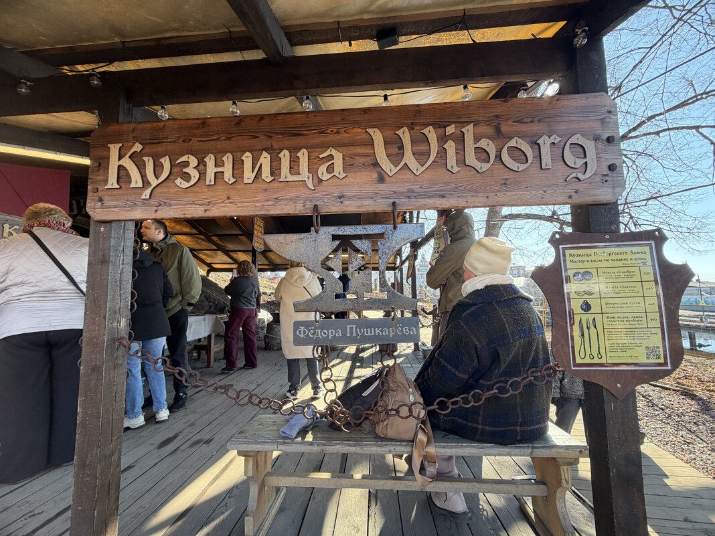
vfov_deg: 85.7
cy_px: 268
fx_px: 289
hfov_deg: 102.1
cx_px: 358
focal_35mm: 14
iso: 80
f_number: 2.2
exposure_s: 1/121
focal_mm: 2.22
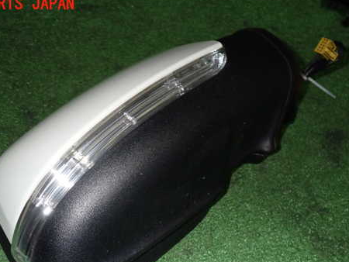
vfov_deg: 35.7
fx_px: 403
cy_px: 169
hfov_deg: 46.8
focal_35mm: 40
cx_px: 166
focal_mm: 5.4
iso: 640
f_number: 6.3
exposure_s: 1/30
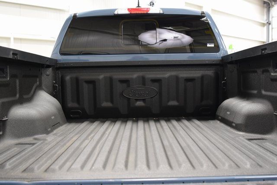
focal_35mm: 36
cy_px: 92
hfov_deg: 53.1
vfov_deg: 36.9
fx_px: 277
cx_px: 138
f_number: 3.2
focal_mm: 24
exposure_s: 1/60
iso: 1600
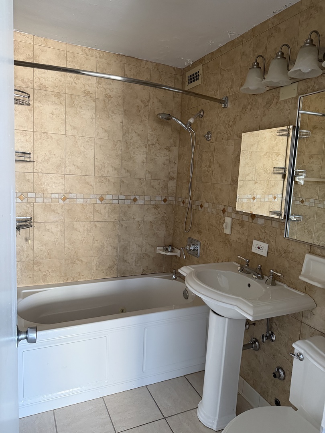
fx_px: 300
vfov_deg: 71.6
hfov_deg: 56.8
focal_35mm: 24
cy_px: 216
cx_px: 162
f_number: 1.78
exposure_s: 1/60
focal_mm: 6.76
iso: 500
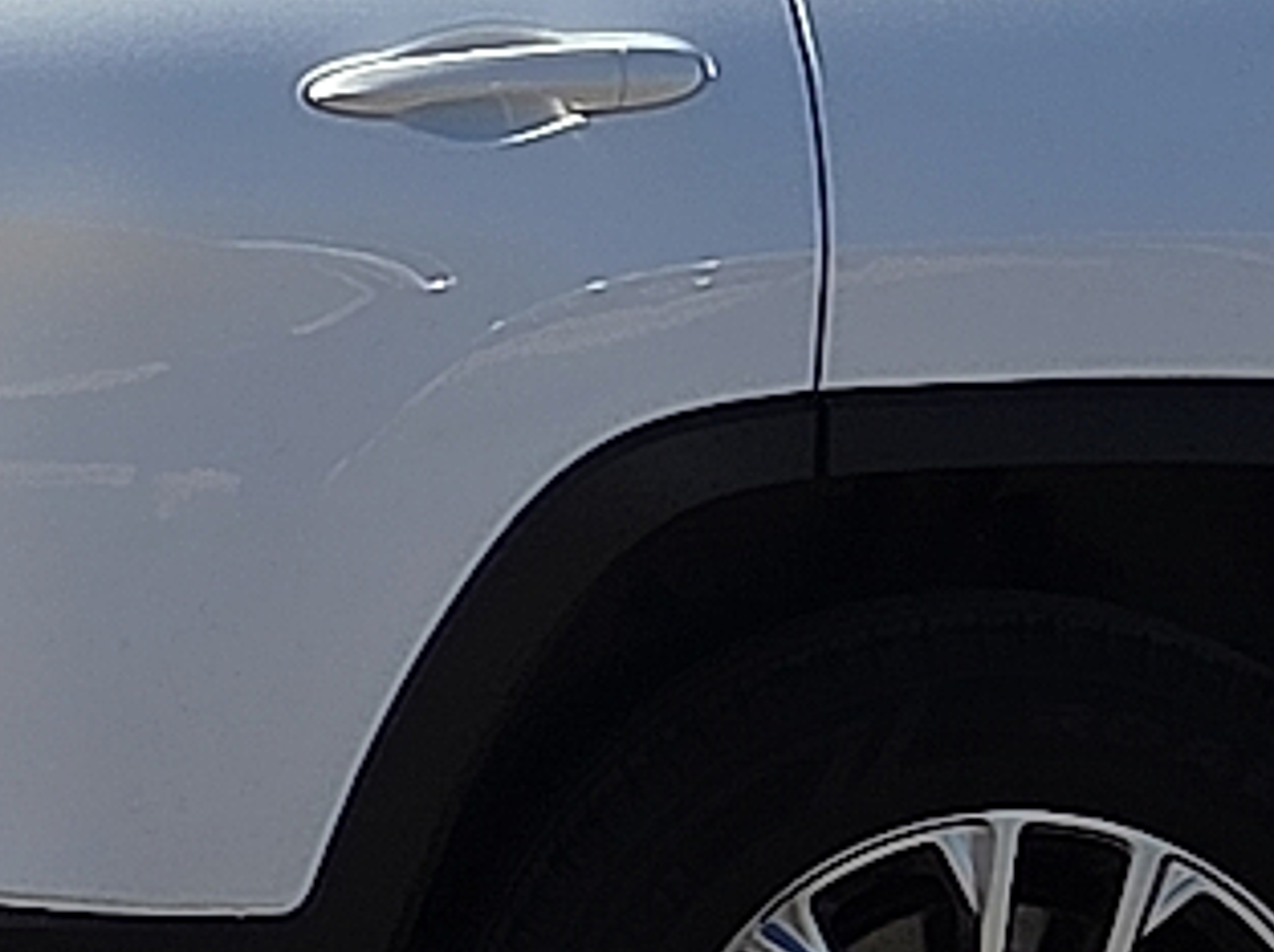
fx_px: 7904
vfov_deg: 6.9
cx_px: -957
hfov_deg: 8.9
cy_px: 330
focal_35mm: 215
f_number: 1.8
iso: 77
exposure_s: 1/5000
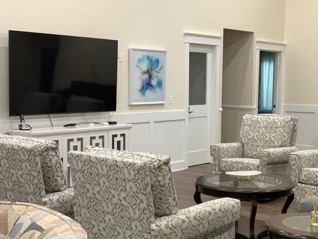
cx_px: 181
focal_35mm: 61
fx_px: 560
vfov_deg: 24.0
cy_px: 137
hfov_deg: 31.6
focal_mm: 6
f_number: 2.4
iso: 200
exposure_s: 1/60
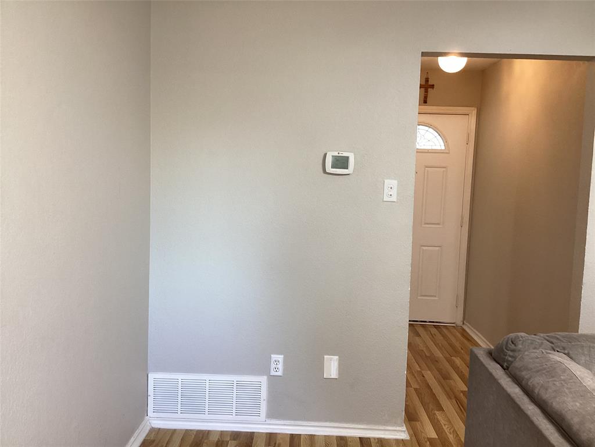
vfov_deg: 45.4
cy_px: 224
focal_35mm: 31
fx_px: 533
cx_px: 298
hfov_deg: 58.4
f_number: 2.4
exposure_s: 1/60
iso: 125
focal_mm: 3.3
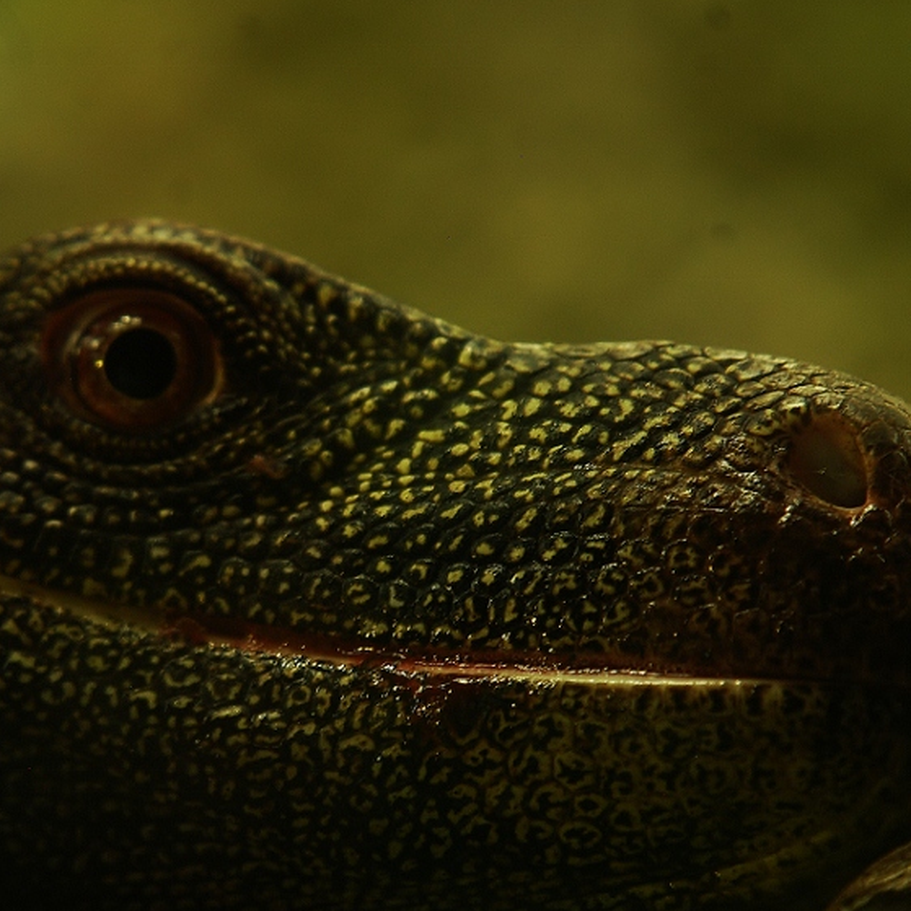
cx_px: 236
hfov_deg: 2.3
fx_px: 22629
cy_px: 450
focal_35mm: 760
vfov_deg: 2.3
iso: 400
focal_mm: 370
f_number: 6.3
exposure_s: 1/30
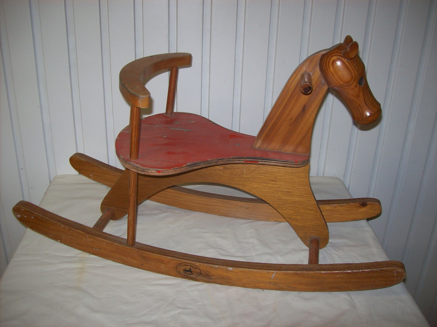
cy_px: 164
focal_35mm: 36
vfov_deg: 39.6
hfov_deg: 51.4
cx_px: 218
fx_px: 454
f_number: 2.7
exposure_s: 1/64
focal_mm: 6
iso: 80
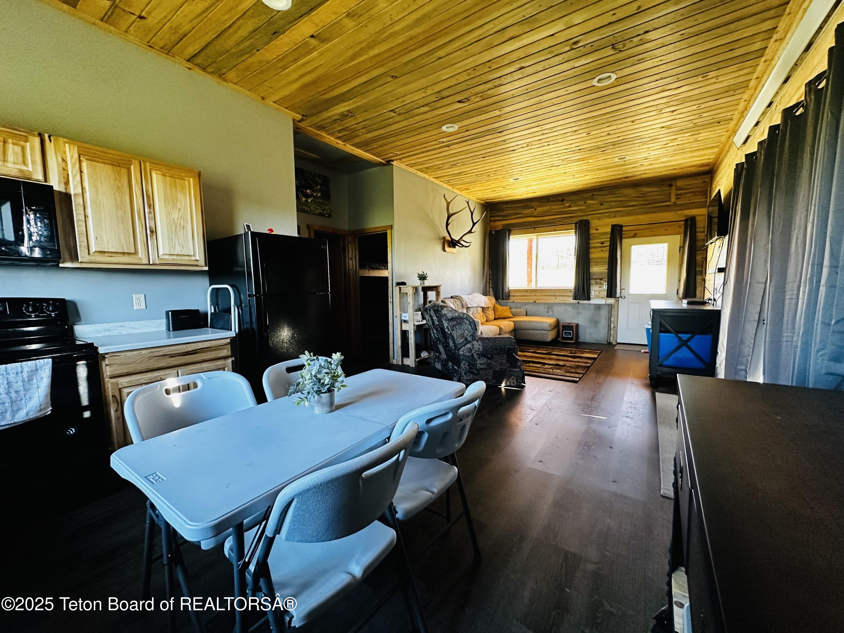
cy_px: 316
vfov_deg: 85.7
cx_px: 422
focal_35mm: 14
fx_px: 341
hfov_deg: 102.1
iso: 500
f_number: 2.2
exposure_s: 1/60
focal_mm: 2.22
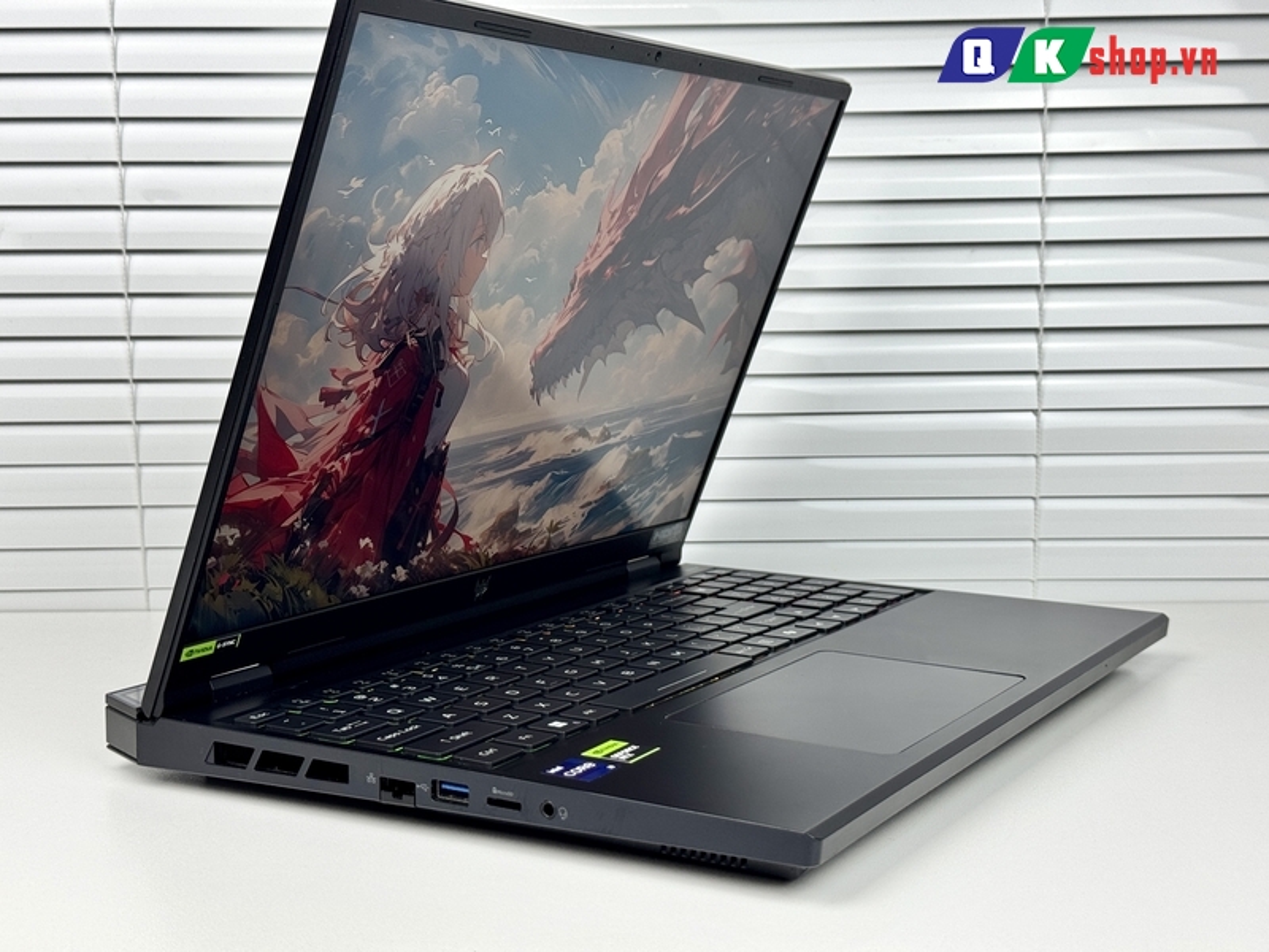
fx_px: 1760
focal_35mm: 48
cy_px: 476
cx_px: 634
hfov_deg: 39.7
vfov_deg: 30.3
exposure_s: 1/252
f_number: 1.78
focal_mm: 6.76
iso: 64
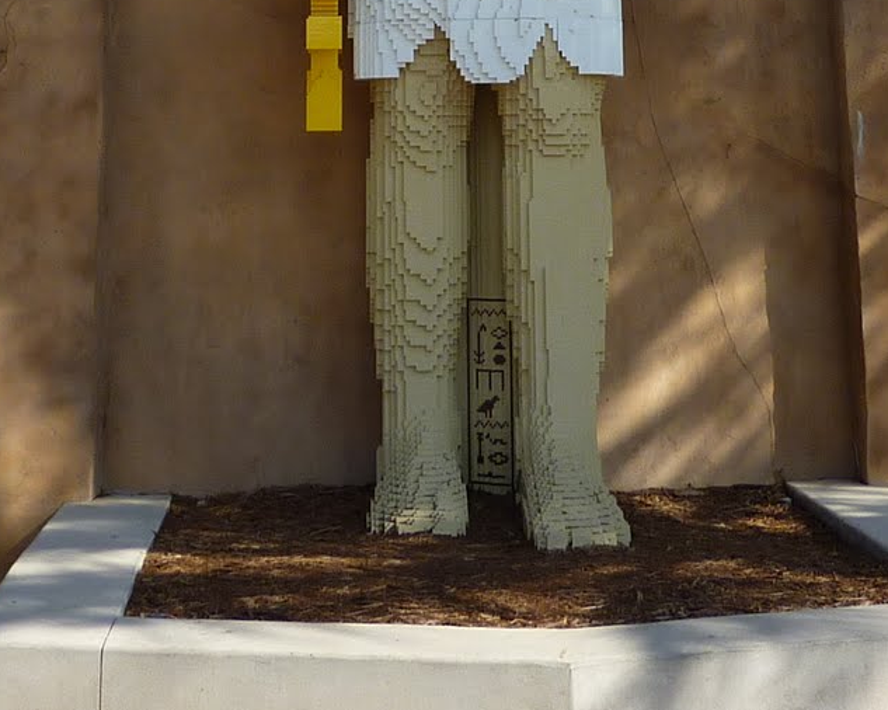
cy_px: -290
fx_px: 2076
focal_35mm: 79
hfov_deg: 24.1
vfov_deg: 17.8
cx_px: 456
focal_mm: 4.1
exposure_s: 1/500
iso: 80
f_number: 4
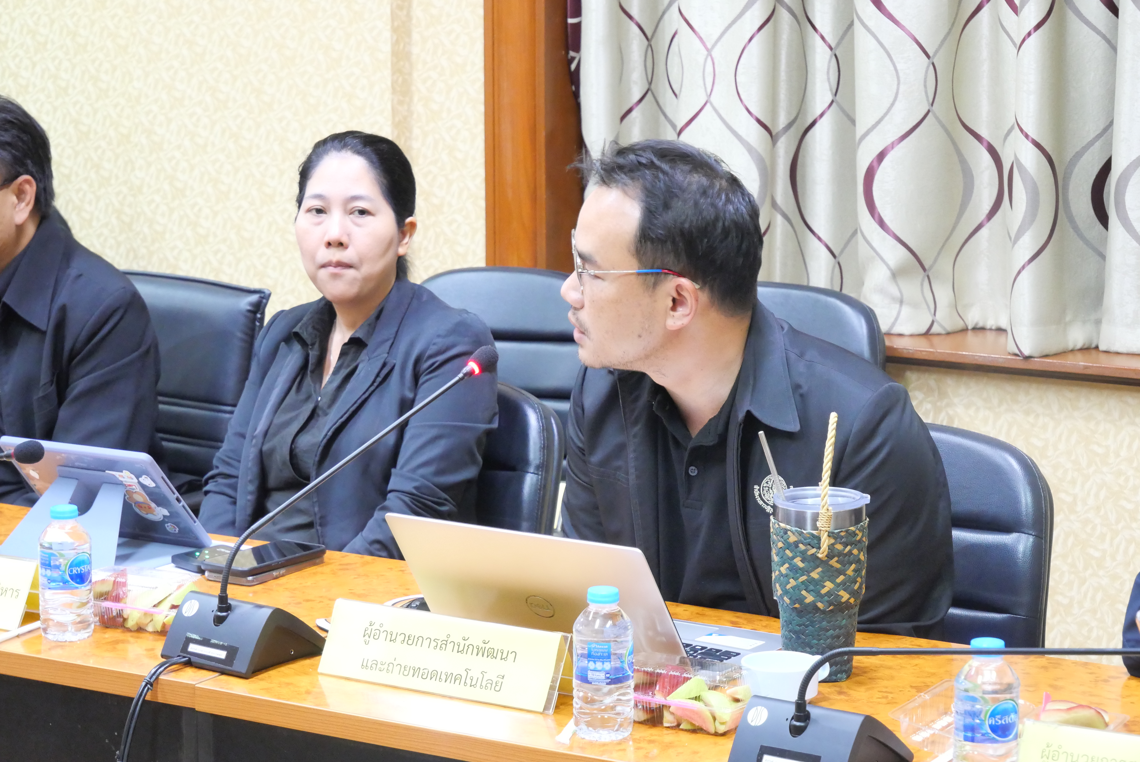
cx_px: 570
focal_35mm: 91
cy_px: 381
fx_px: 2883
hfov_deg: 22.4
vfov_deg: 15.0
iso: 3200
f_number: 5.6
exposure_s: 1/8
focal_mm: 44
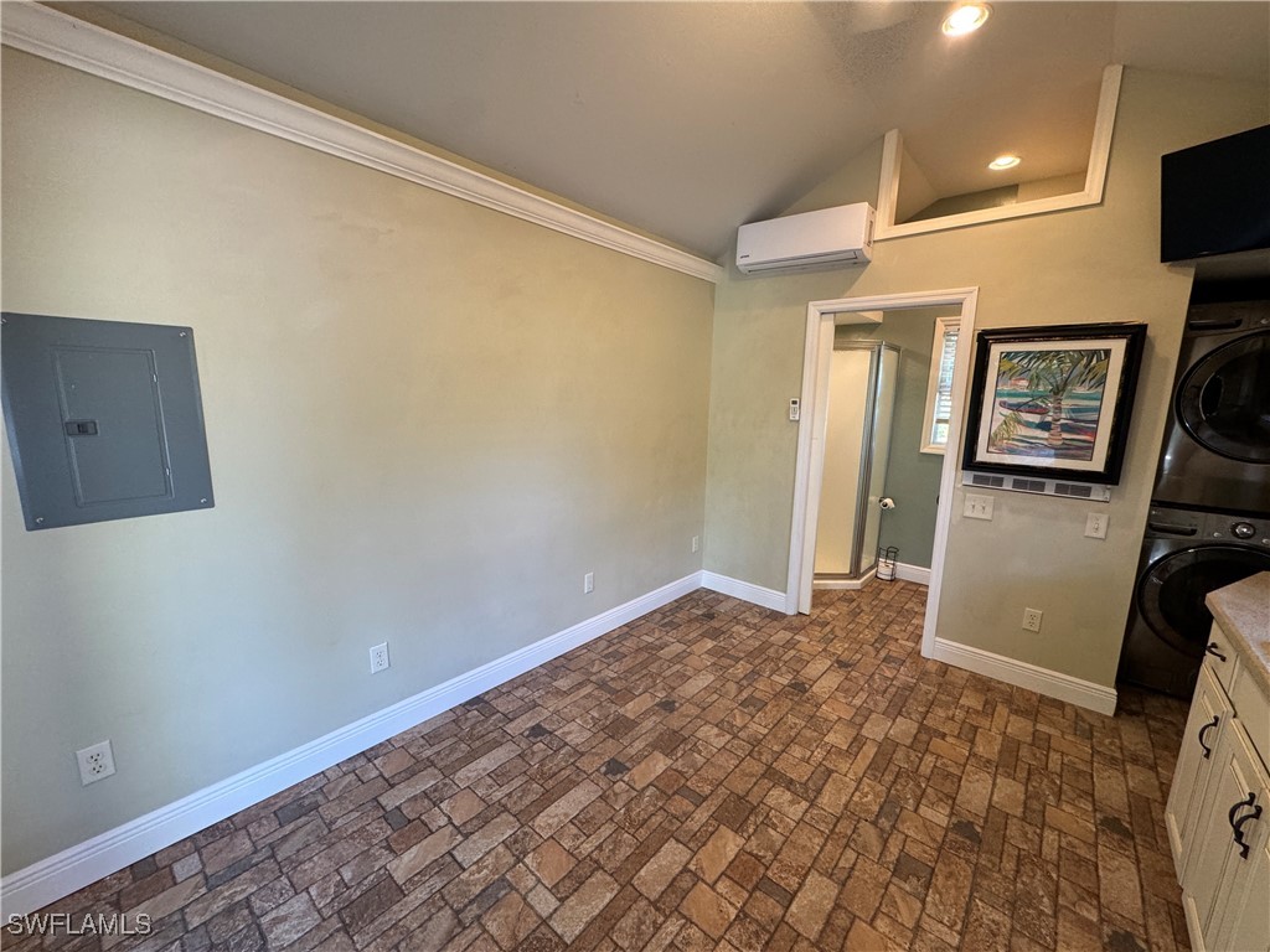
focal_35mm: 14
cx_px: 635
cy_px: 476
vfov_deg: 85.7
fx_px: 514
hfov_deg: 102.1
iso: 200
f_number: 2.2
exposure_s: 1/60
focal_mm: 2.22
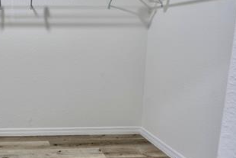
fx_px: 216
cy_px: 63
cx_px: 14
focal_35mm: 33
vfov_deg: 39.8
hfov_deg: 49.4
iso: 320
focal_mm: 16
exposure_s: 1/125
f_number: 5.6
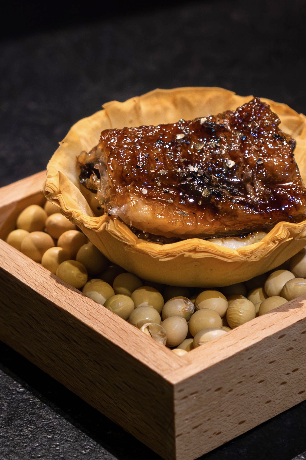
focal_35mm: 77
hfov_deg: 17.6
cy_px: 237
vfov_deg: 26.3
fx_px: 982
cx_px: 87
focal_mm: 27.7
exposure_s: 1/40
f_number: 4
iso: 1250
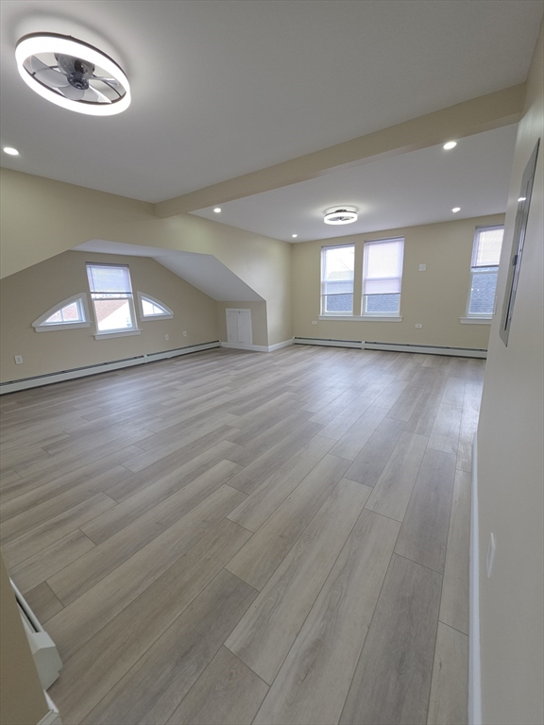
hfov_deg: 89.9
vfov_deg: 106.2
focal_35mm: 13
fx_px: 272
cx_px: 272
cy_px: 362
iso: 20
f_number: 1.9
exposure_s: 1/60
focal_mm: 2.2
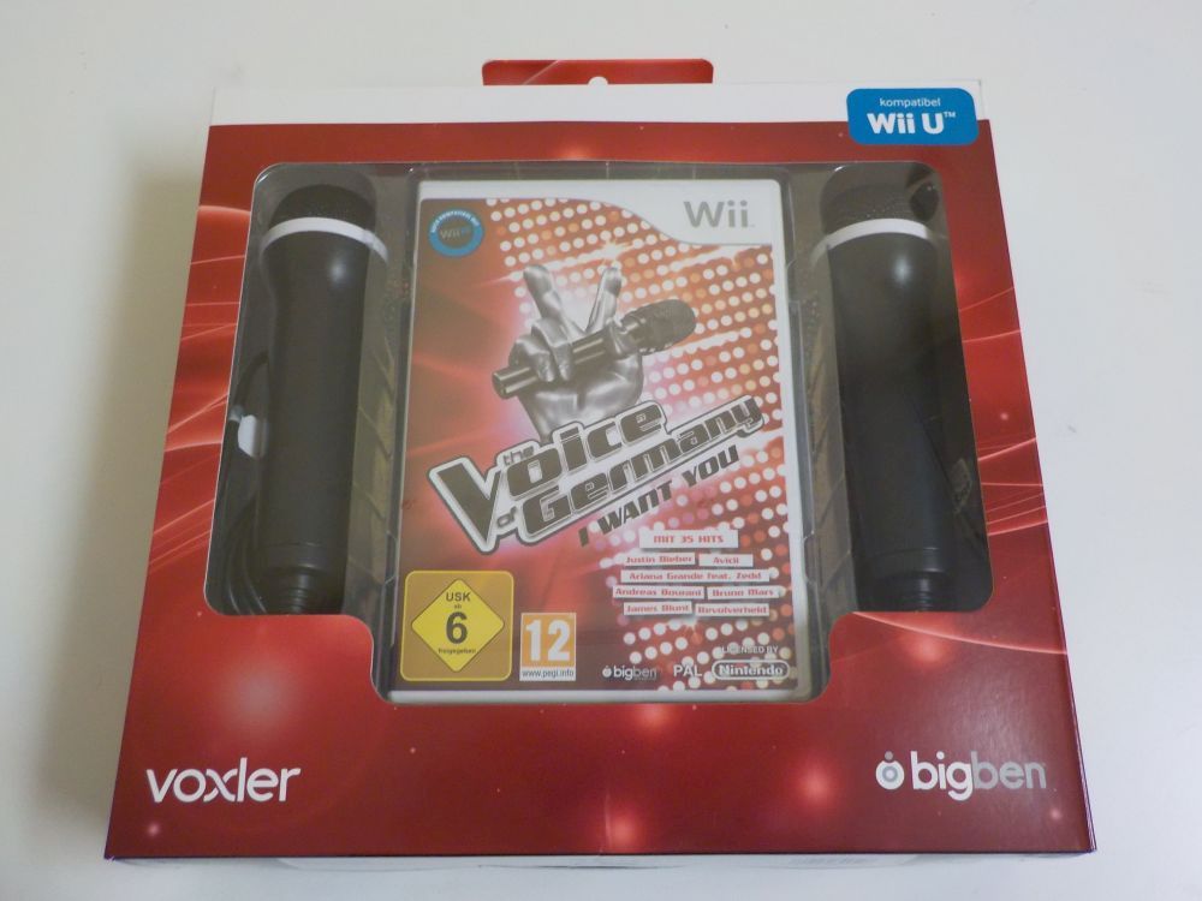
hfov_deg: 60.0
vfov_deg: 46.8
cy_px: 450
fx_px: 1042
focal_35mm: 30
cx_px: 601
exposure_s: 1/30
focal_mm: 4.1
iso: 250
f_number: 3.3
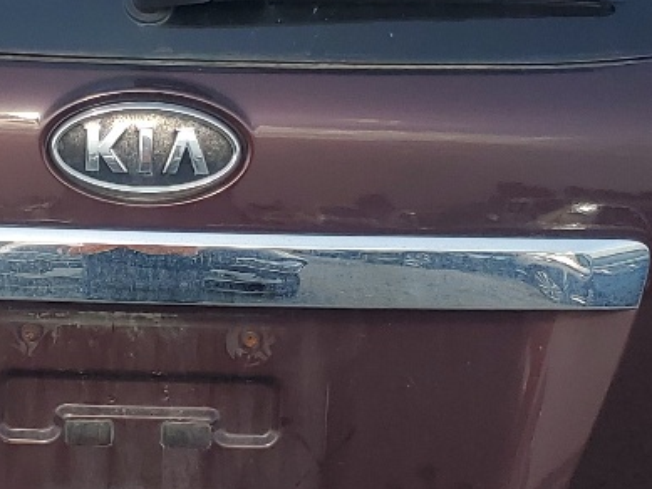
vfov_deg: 13.8
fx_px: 2016
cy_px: 281
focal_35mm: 107
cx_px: 124
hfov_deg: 18.2
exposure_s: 1/1667
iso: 50
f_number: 1.5
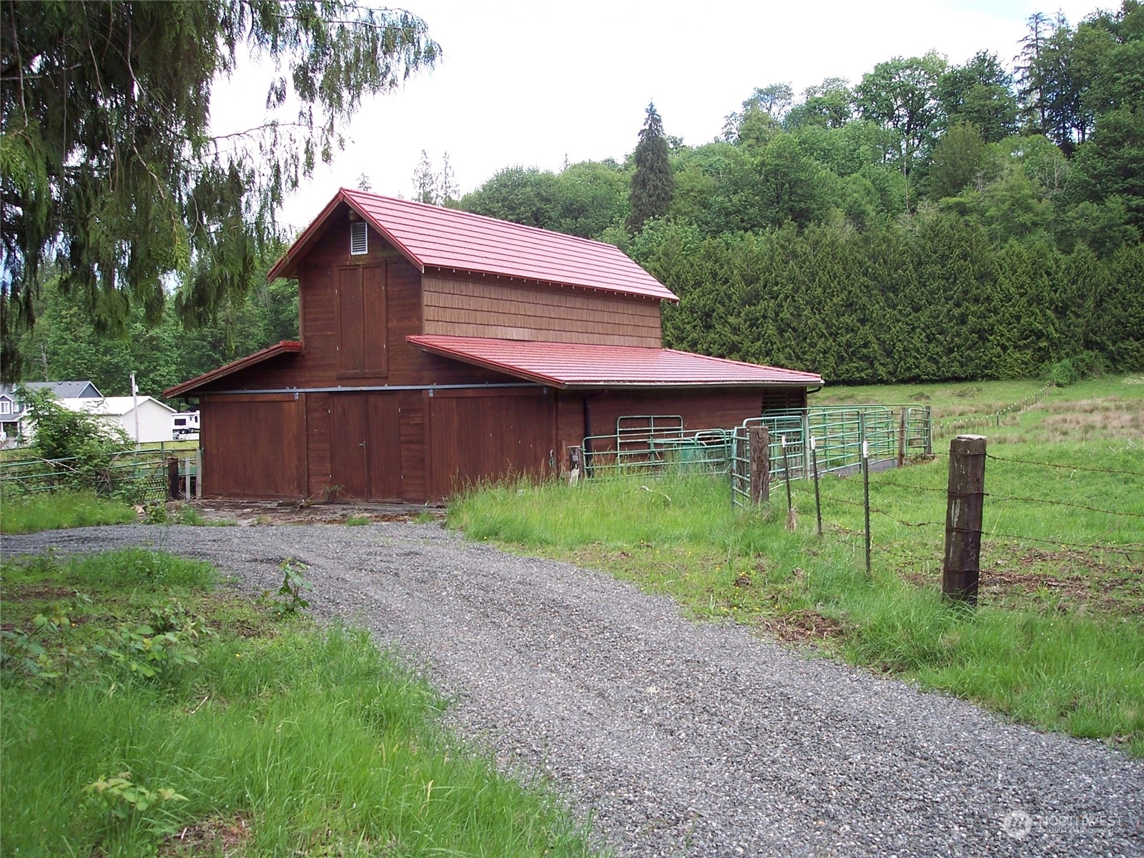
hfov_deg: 47.9
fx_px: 1289
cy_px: 429
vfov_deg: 36.8
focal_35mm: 39
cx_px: 572
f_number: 3.4
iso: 100
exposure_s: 1/125
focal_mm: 8
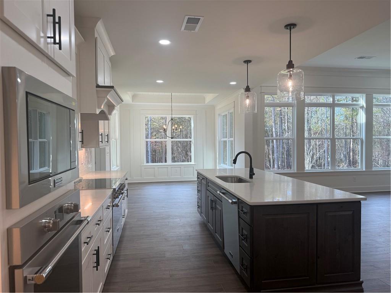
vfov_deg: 56.8
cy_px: 146
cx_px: 196
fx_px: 271
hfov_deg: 71.6
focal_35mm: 24
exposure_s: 1/157
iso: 64
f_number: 1.78
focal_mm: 6.76
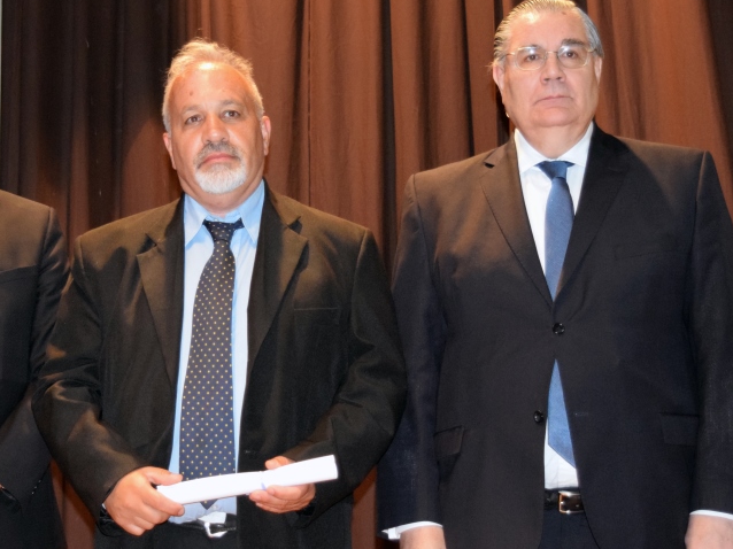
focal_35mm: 88
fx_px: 1863
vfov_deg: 16.8
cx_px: 239
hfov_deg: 22.2
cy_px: 256
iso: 3200
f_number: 4.8
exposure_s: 1/60
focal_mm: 38
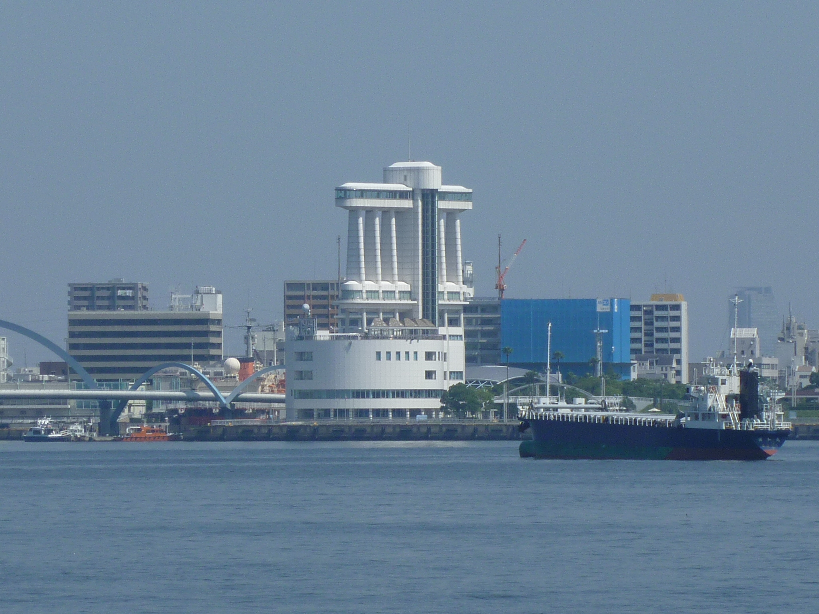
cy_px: 307
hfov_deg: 5.1
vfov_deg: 3.8
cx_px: 410
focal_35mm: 391
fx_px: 9251
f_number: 5.9
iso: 100
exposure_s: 1/500
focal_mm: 36
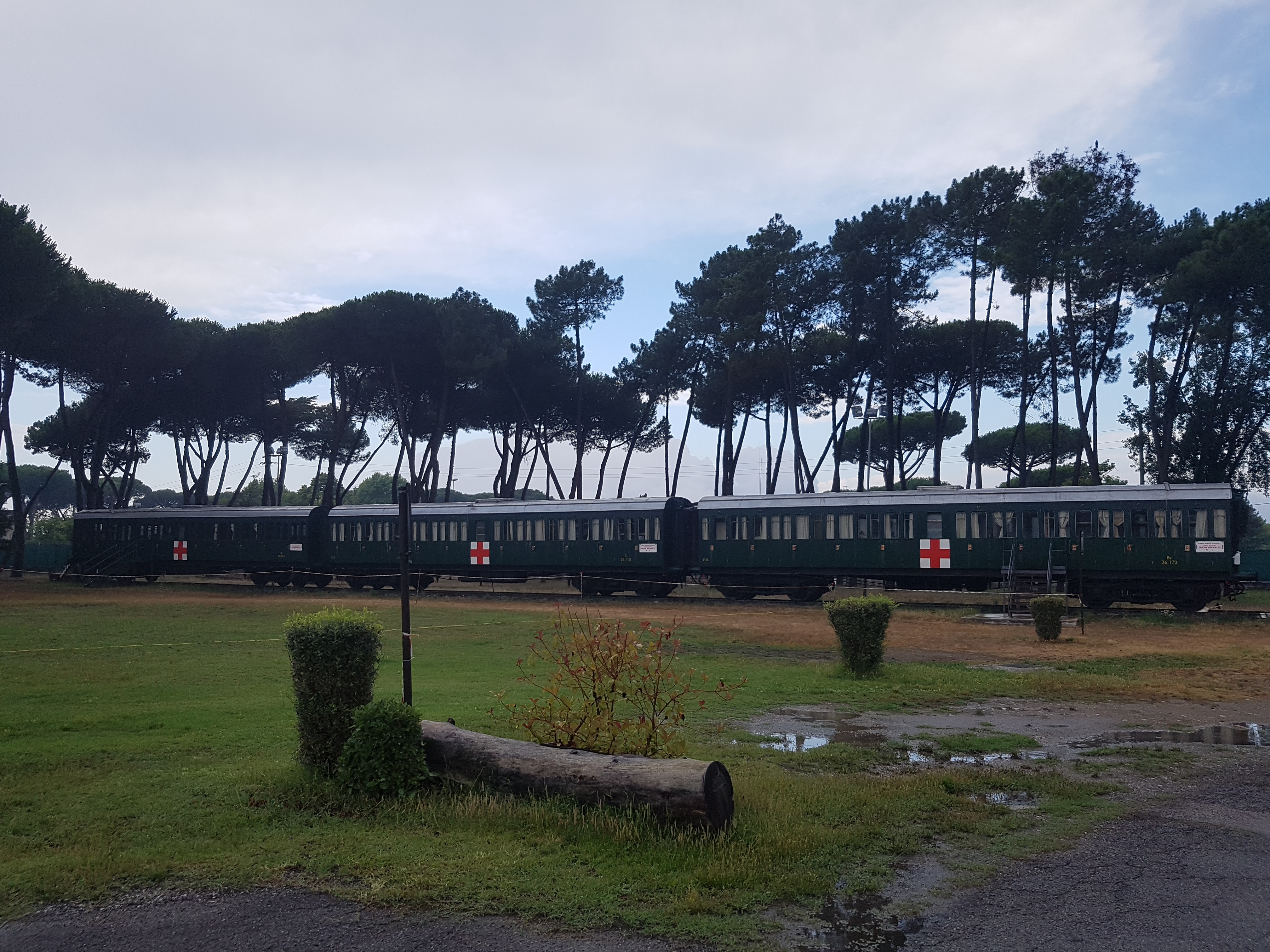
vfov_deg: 53.1
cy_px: 476
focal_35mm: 26
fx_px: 954
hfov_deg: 67.3
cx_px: 635
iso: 50
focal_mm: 4.2
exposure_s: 1/884
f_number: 1.7
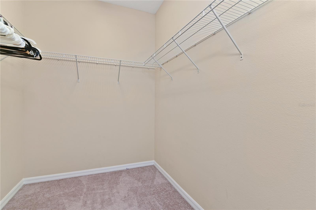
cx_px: 158
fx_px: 140
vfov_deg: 73.6
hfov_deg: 96.8
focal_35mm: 16
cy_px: 105
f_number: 8
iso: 100
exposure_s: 1/10
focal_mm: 16
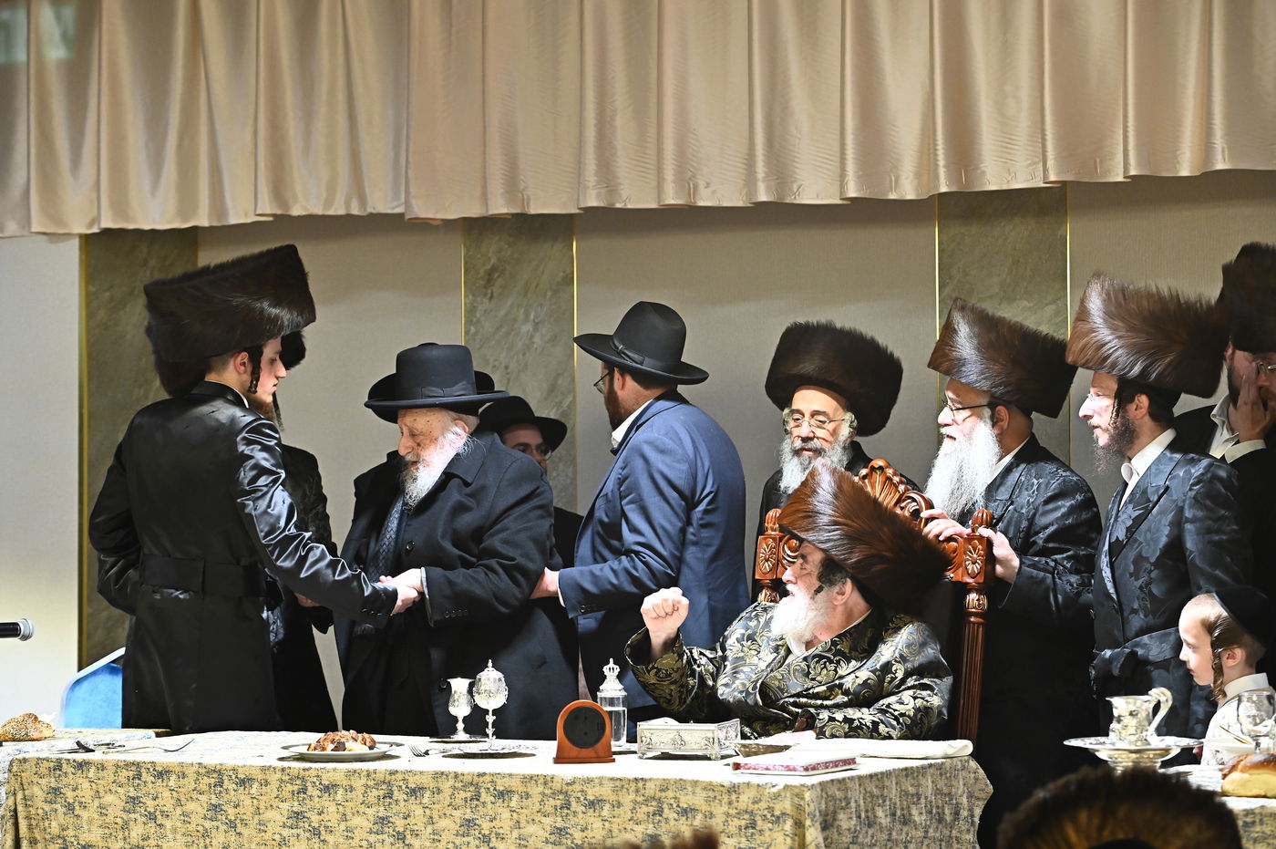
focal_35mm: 100
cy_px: 424
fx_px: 3541
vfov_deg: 13.7
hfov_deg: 20.4
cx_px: 638
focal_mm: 100
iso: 3200
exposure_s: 1/200
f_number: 5.6
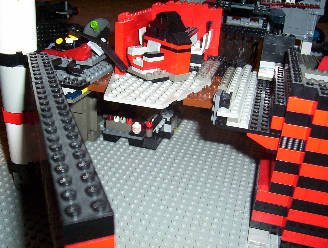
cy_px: 124
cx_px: 164
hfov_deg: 43.8
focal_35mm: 43
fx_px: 408
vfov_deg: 33.7
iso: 140
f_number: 2.73
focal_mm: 5.77
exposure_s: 1/60
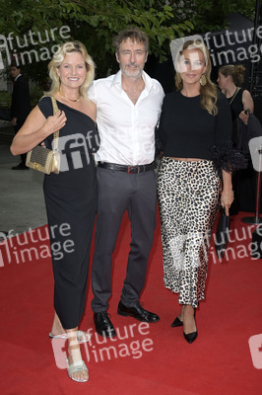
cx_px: 131
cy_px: 198
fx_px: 503
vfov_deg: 42.8
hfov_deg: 29.2
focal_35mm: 46
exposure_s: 1/250
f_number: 6.3
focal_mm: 46
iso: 400
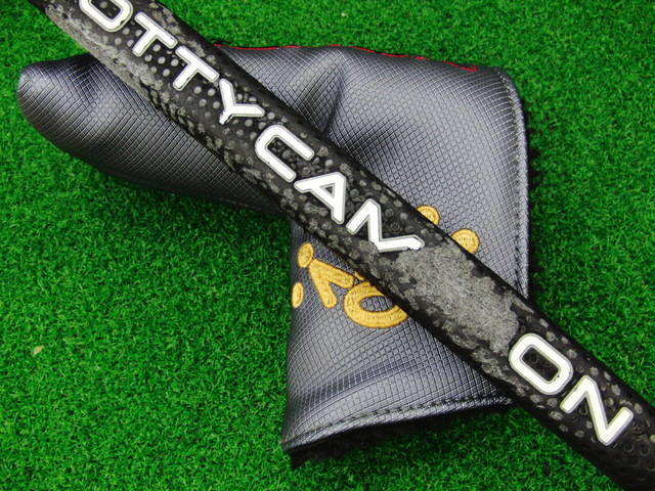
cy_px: 246
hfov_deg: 50.1
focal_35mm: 37
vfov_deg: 38.7
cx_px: 328
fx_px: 700
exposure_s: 1/40
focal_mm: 6.42
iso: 400
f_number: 3.6
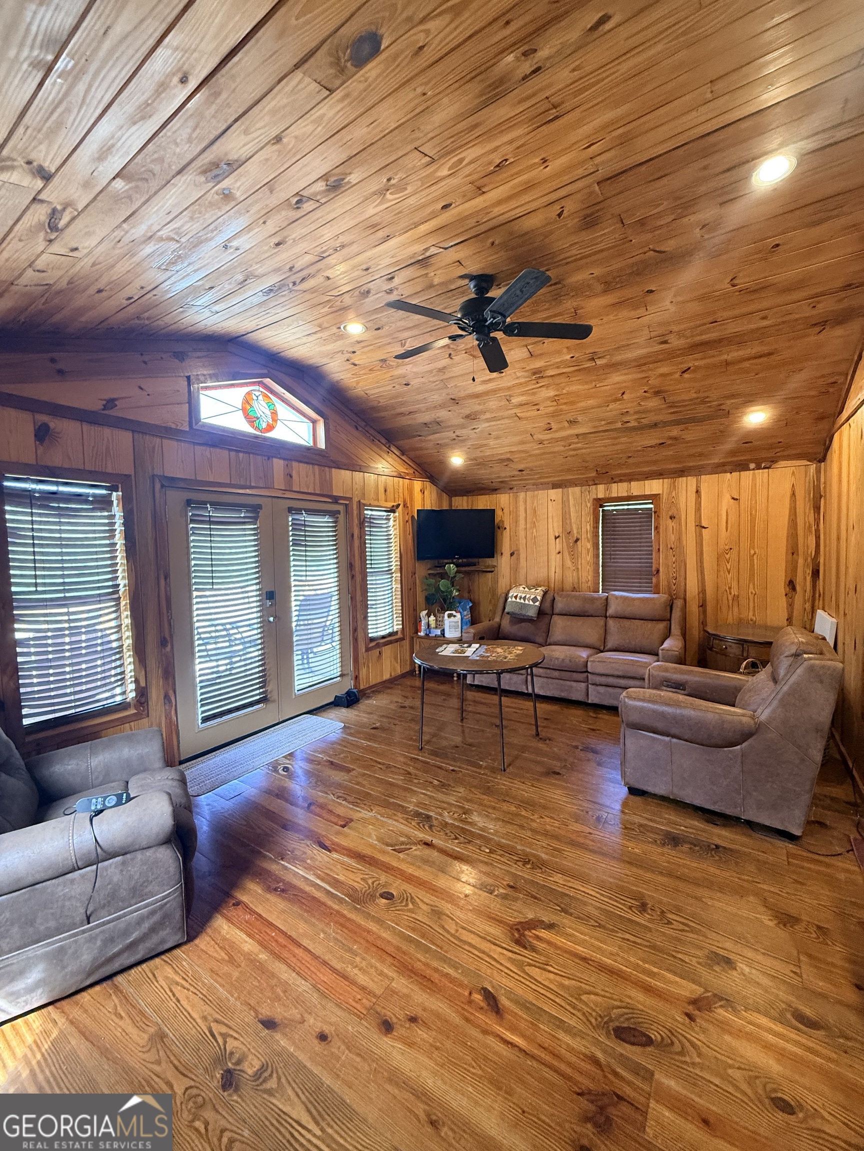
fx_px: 466
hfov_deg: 85.7
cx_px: 432
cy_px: 576
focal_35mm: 14
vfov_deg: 102.1
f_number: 2.2
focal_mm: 2.22
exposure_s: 1/60
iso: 400
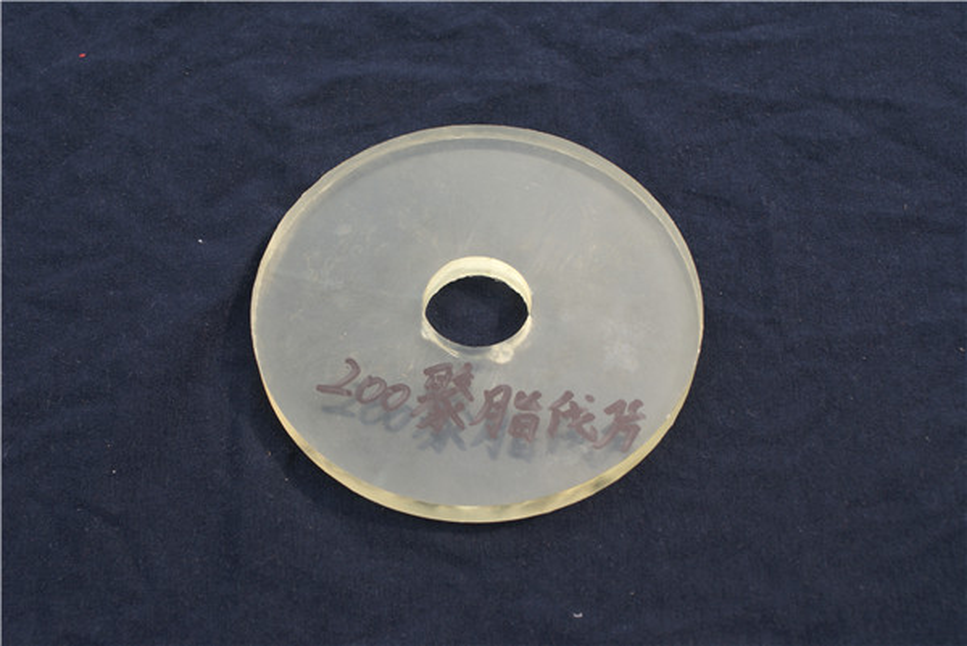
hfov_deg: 33.4
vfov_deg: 22.7
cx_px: 484
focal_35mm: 60
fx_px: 1613
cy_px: 323
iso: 100
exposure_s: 1/80
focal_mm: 40
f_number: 8
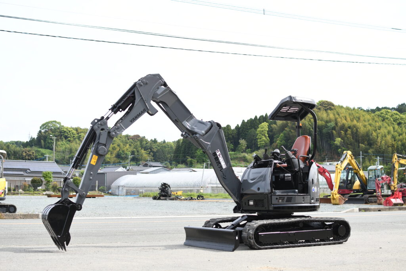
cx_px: 203
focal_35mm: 52
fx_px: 592
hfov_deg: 37.8
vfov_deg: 25.8
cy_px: 136
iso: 125
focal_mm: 35
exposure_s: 1/1000
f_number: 2.8
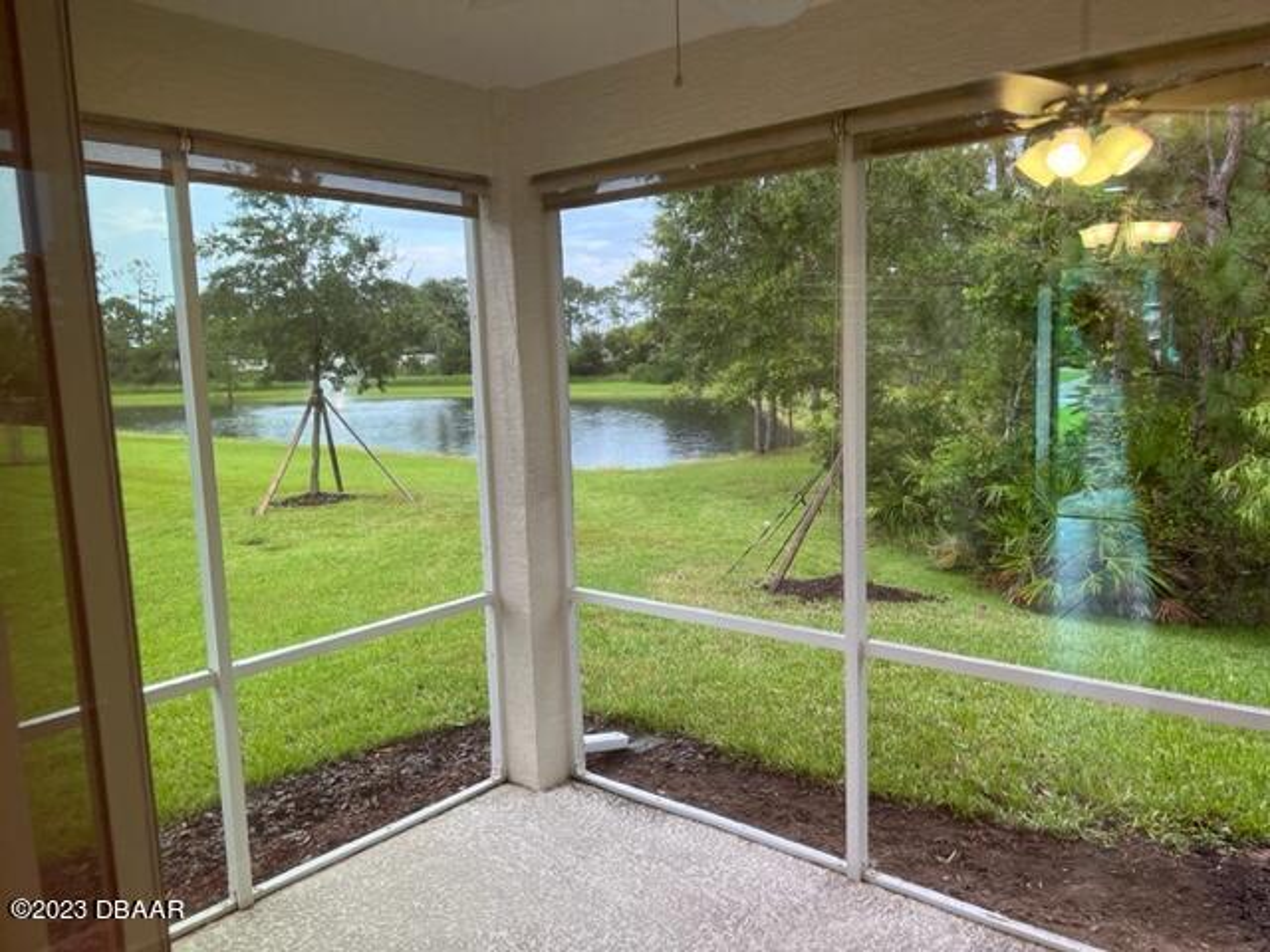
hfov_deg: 67.3
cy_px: 476
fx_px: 954
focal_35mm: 26
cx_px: 635
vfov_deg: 53.1
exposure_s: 1/120
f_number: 1.5
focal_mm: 5.7
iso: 100
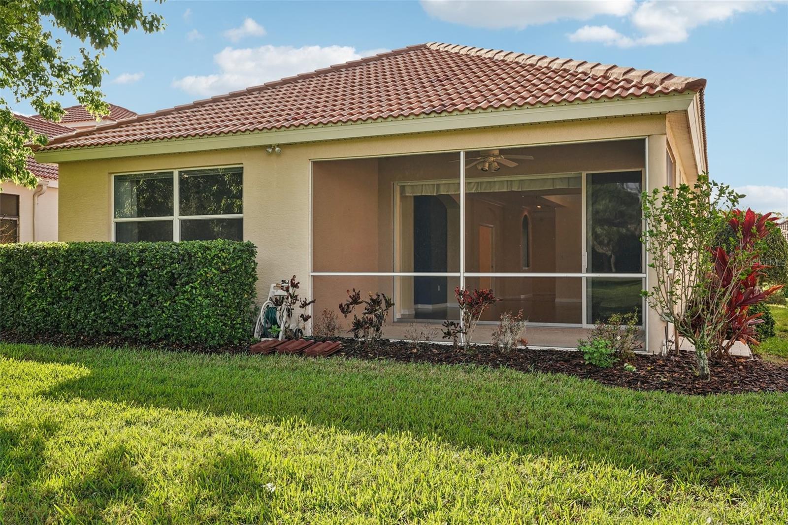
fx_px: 700
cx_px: 394
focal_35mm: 32
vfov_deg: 41.1
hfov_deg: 58.7
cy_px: 262
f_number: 8
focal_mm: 32
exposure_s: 1/100
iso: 400
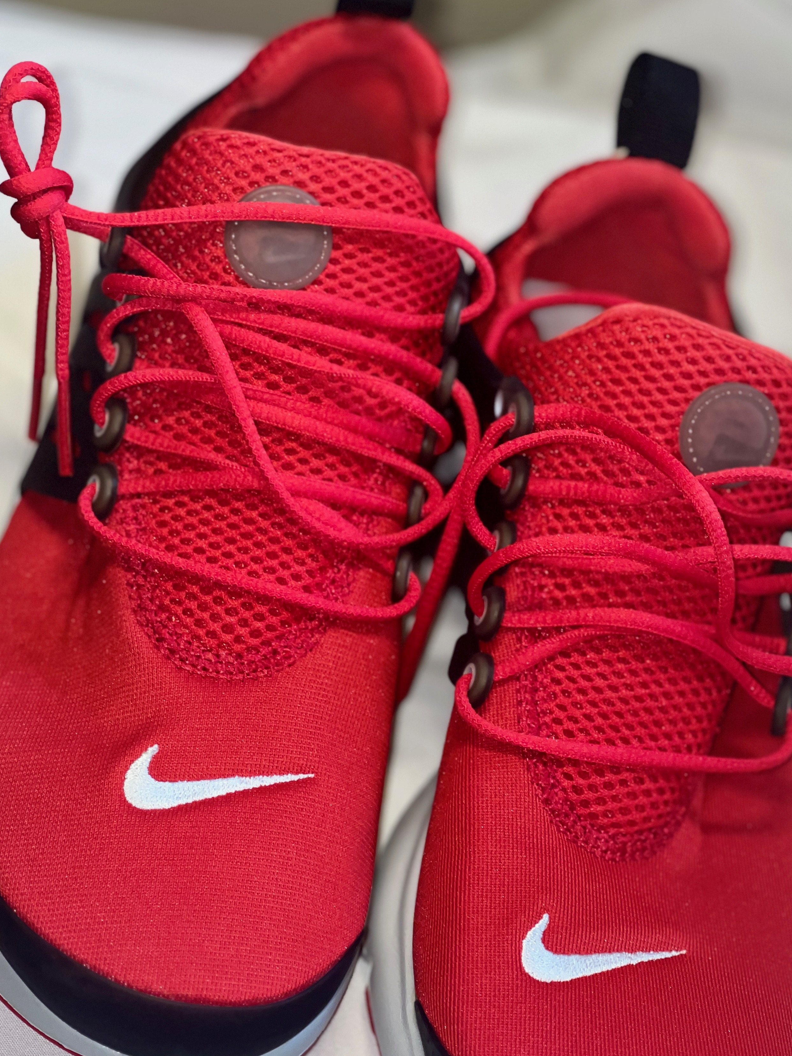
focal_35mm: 94
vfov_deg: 20.8
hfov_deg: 15.7
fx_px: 2868
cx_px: 401
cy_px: 630
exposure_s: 1/39
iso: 50
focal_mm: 9
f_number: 2.8
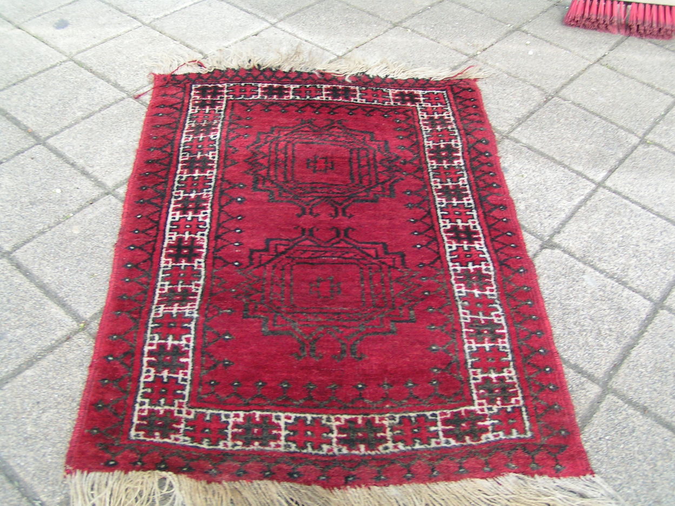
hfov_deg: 49.0
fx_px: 741
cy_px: 253
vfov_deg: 37.7
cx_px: 338
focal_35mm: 38
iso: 50
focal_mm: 5.8
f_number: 4
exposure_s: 1/60
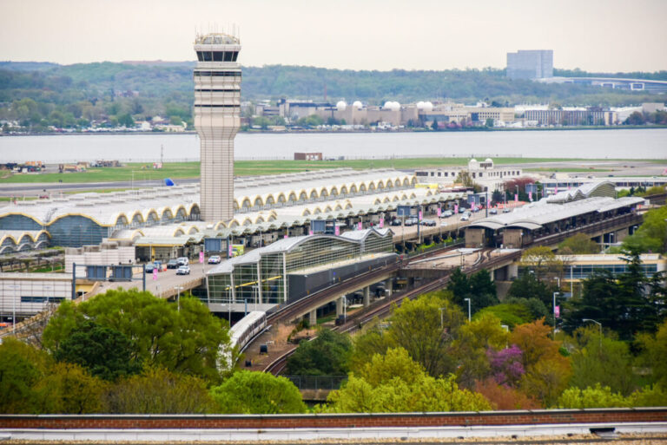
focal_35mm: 195
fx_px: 3615
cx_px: 334
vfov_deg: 7.1
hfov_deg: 10.5
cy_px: 222
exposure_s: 1/500
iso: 320
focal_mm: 130
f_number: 5.6
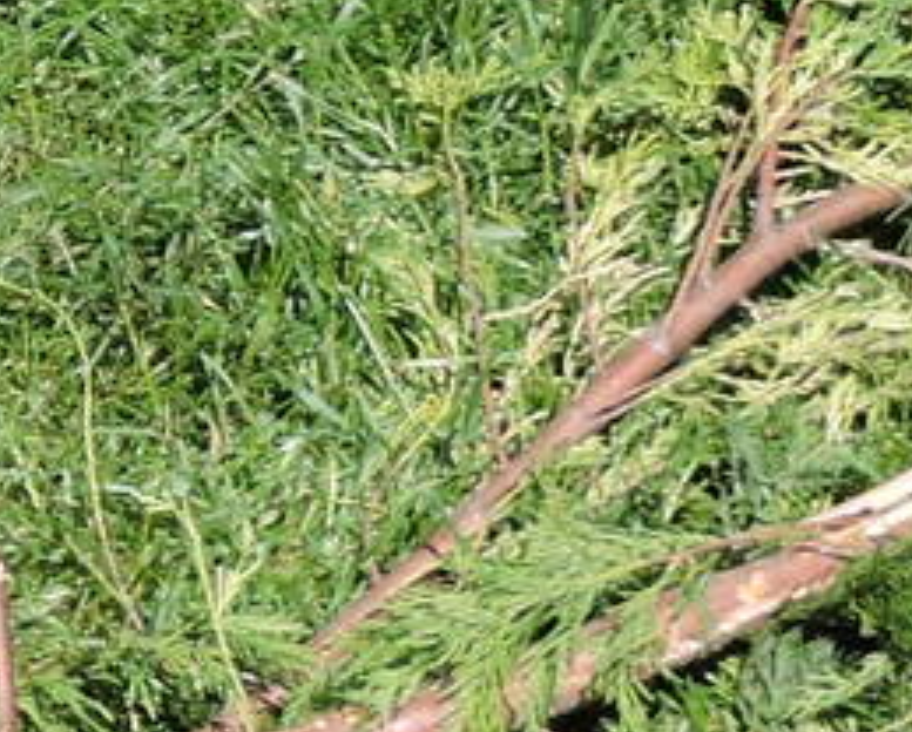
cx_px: -1715
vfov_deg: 2.7
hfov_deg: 3.3
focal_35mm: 572
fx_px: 15463
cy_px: -1144
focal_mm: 17
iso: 100
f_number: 4.8
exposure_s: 1/400
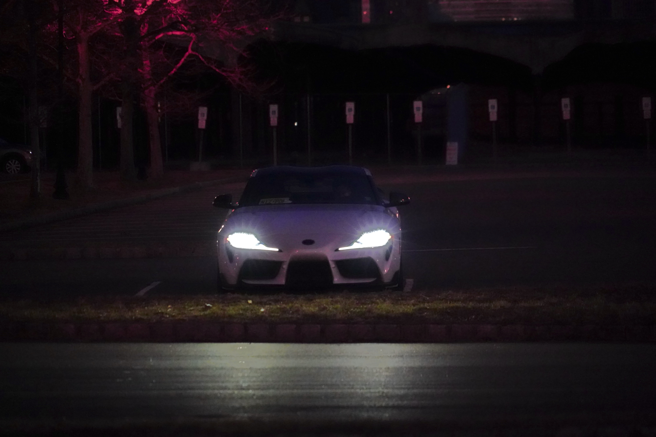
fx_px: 4373
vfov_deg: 5.7
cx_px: 328
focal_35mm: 240
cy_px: 218
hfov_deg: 8.6
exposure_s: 1/400
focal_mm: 240
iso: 20000
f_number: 6.3
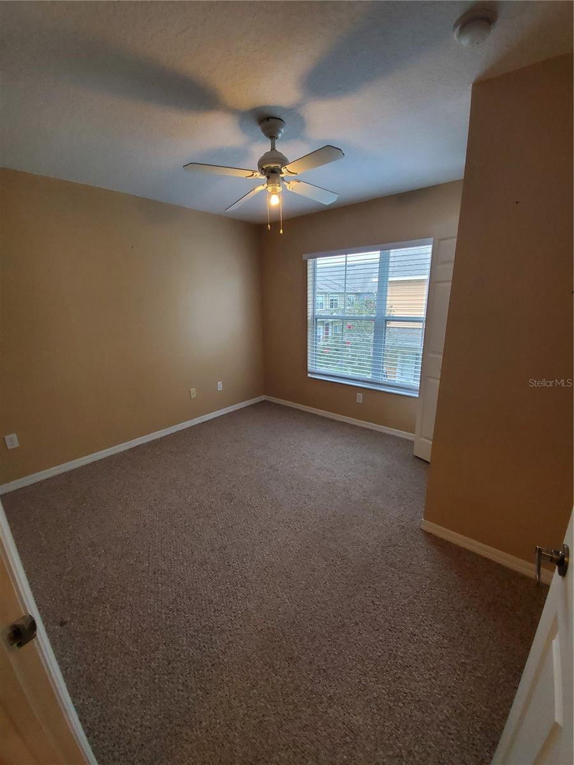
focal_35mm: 13
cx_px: 287
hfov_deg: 89.9
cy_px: 382
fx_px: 287
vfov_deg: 106.2
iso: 160
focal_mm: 1.8
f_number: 2.2
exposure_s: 1/59
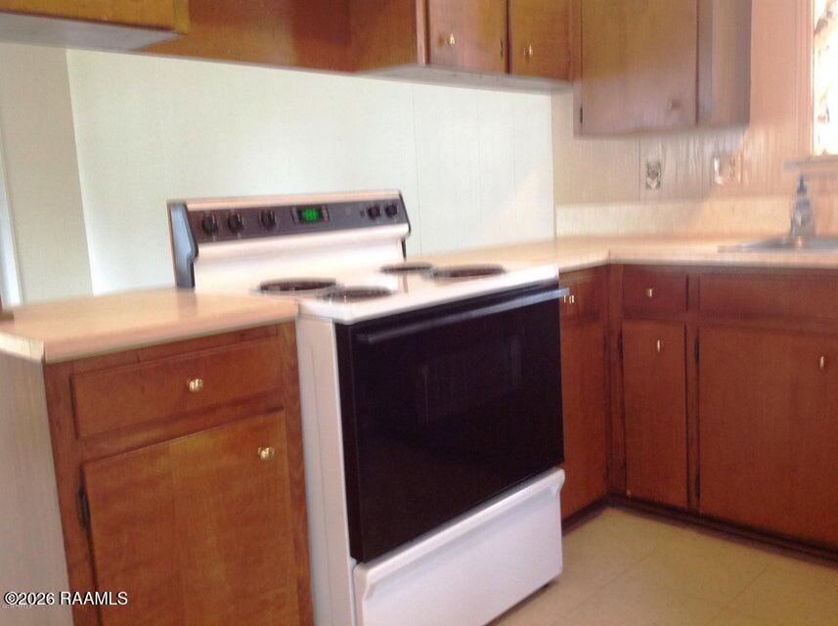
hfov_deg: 52.7
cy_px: 313
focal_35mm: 35
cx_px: 419
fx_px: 846
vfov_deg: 40.6
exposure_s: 1/15
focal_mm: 4.28
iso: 160
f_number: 2.4
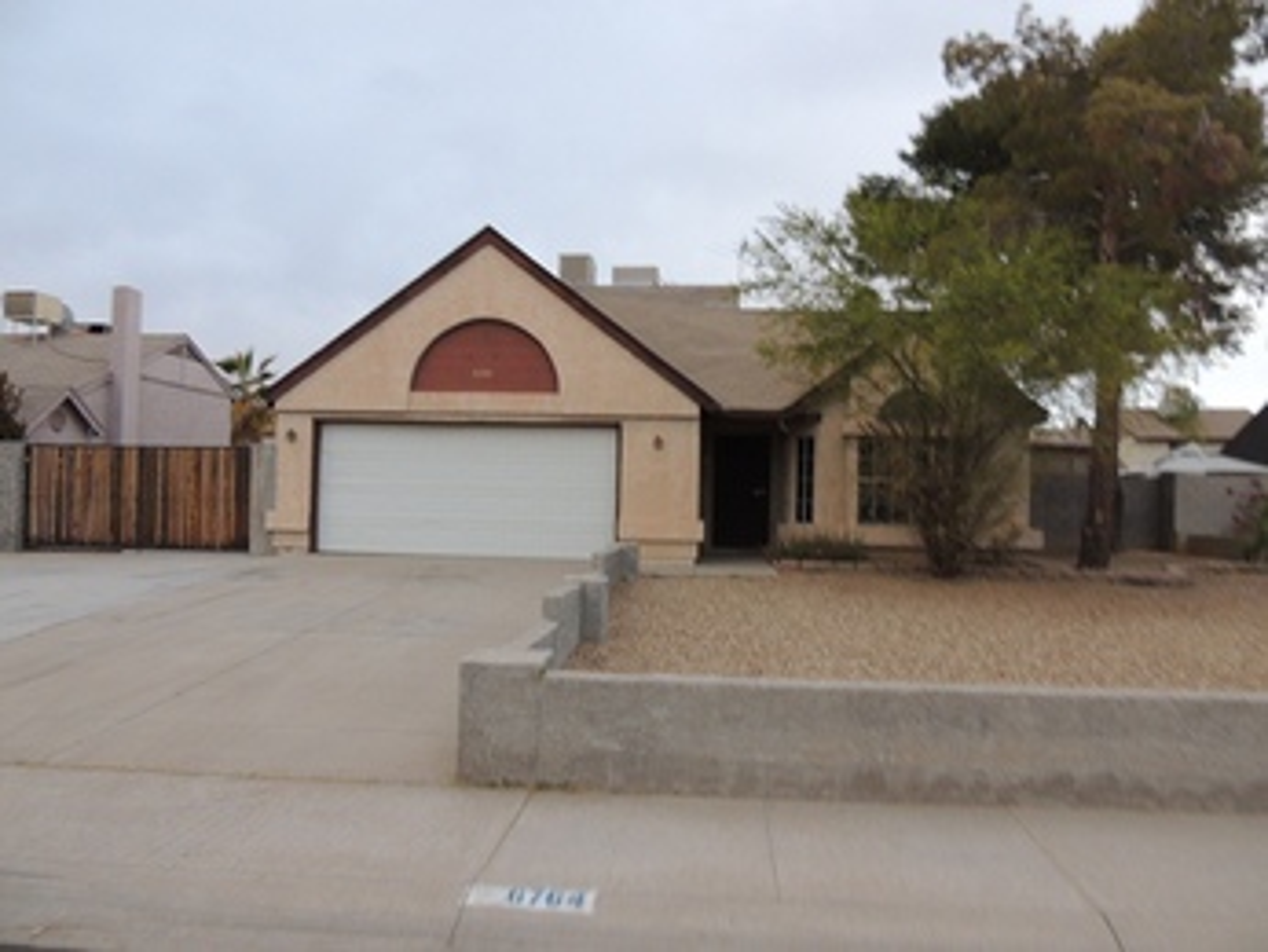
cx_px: 634
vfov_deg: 56.9
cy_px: 476
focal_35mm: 24
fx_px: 880
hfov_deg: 71.6
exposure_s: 1/30
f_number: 3
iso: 280
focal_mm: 4.3
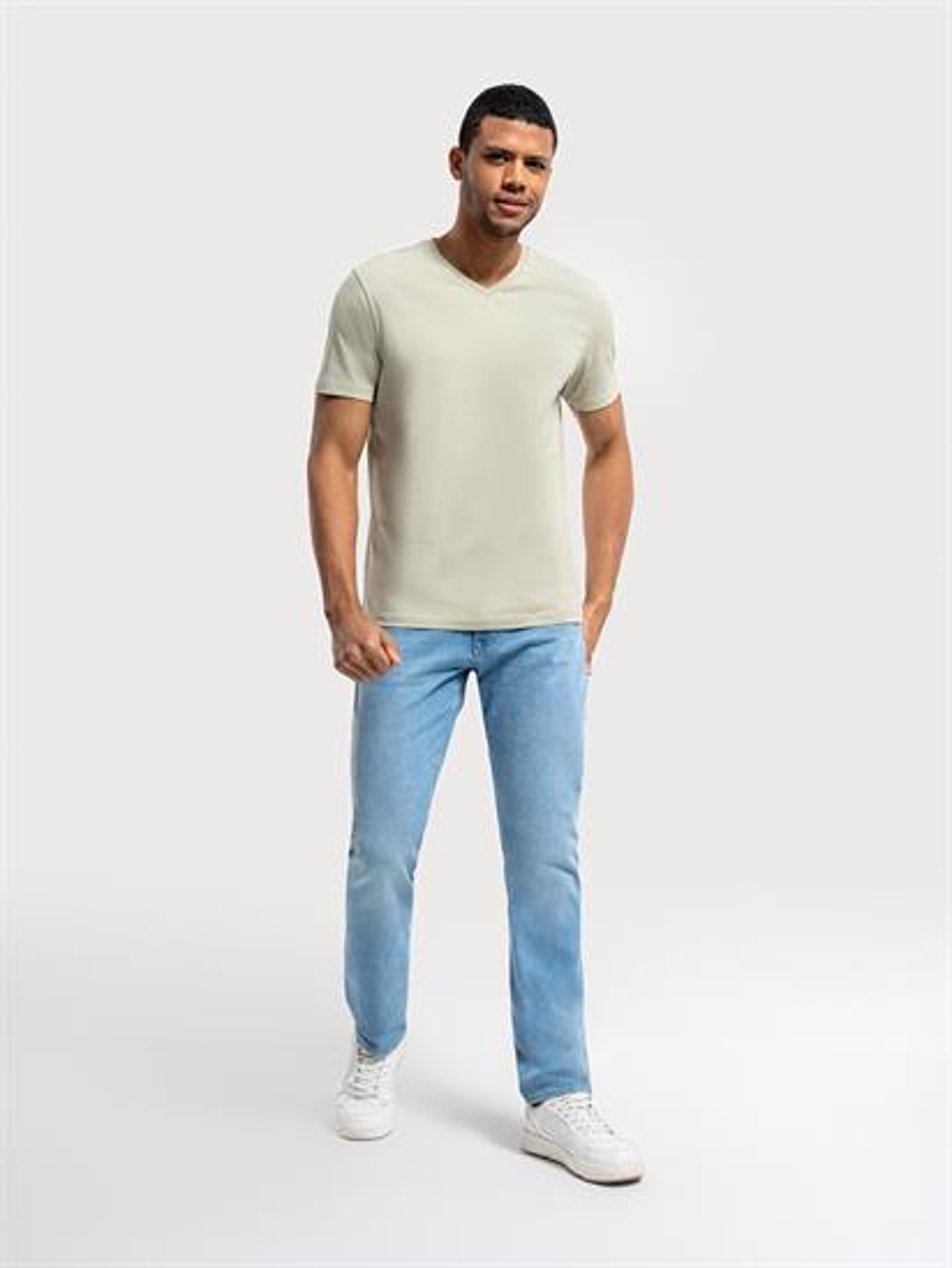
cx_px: 476
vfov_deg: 37.5
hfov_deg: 28.6
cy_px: 634
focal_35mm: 51
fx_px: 1869
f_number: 11
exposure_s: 1/125
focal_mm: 64
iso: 400
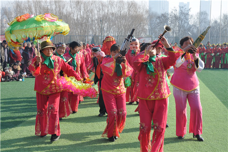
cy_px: 76
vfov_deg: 18.9
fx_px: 455
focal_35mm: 72
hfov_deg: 28.1
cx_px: 114
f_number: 8
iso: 200
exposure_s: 1/250
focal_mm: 48
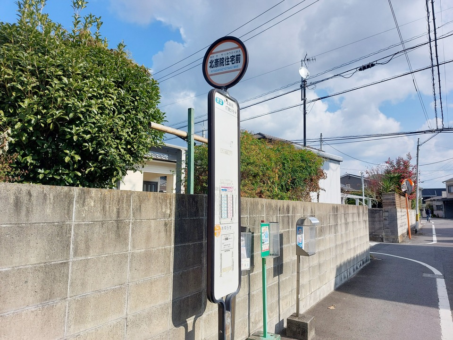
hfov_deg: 71.6
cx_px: 226
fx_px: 314
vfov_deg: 56.8
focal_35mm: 24
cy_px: 170
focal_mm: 5.23
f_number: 1.8
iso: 25
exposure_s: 1/1663
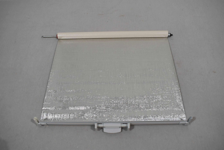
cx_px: 112
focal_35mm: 33
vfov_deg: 40.0
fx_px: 205
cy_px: 75
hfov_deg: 57.2
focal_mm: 22
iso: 360
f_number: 5.6
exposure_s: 1/125
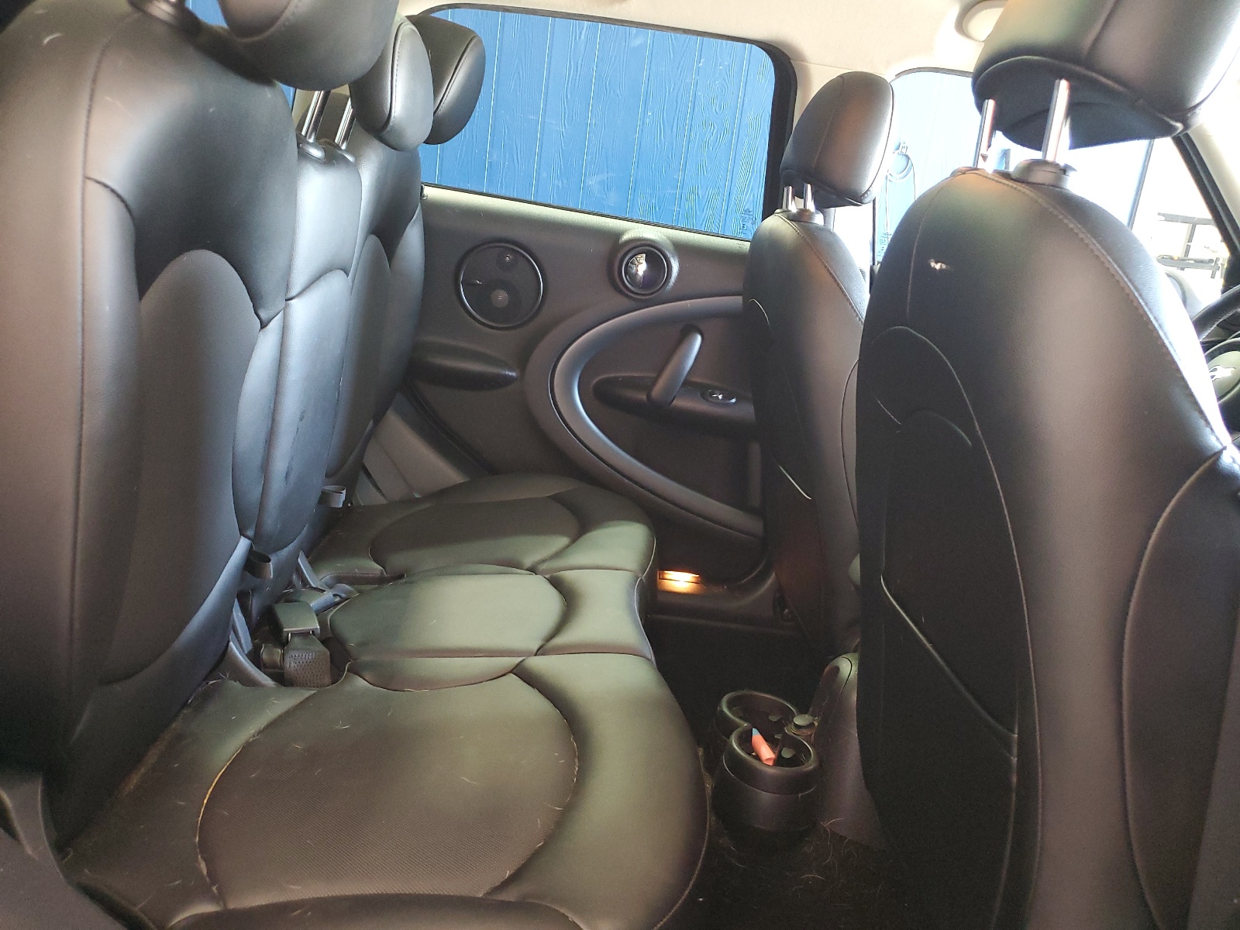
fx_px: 931
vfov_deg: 53.1
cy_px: 465
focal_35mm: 26
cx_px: 620
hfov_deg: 67.3
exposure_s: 1/15
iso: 292
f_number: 1.5
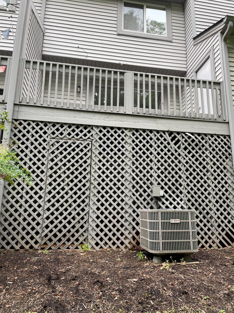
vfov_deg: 67.3
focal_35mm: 26
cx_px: 117
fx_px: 234
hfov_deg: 53.1
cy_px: 156
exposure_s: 1/351
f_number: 1.6
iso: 32
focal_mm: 4.2
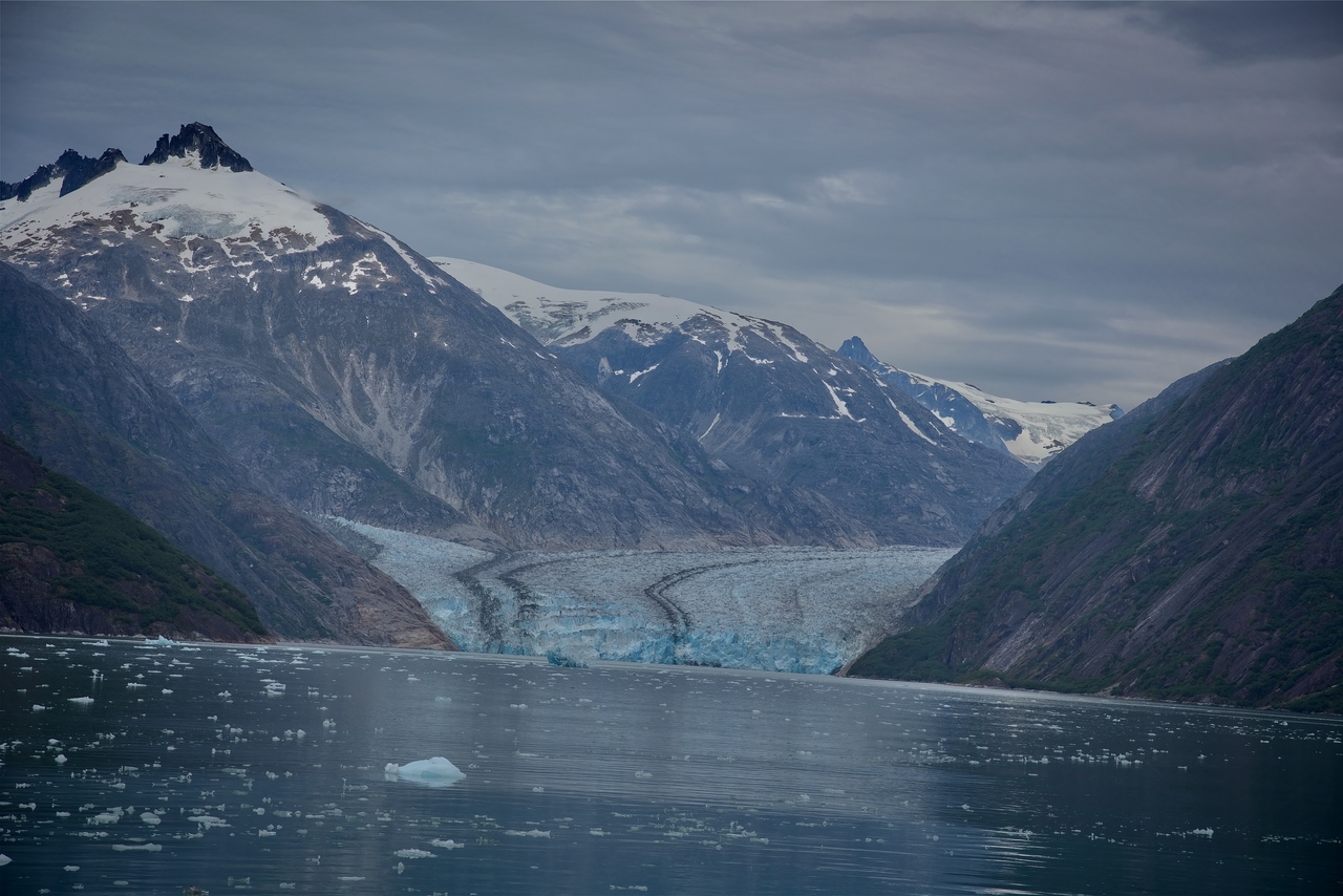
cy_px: 448
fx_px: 3545
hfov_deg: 21.5
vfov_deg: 14.4
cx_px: 672
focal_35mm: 95
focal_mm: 95
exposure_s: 1/320
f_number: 9
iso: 100
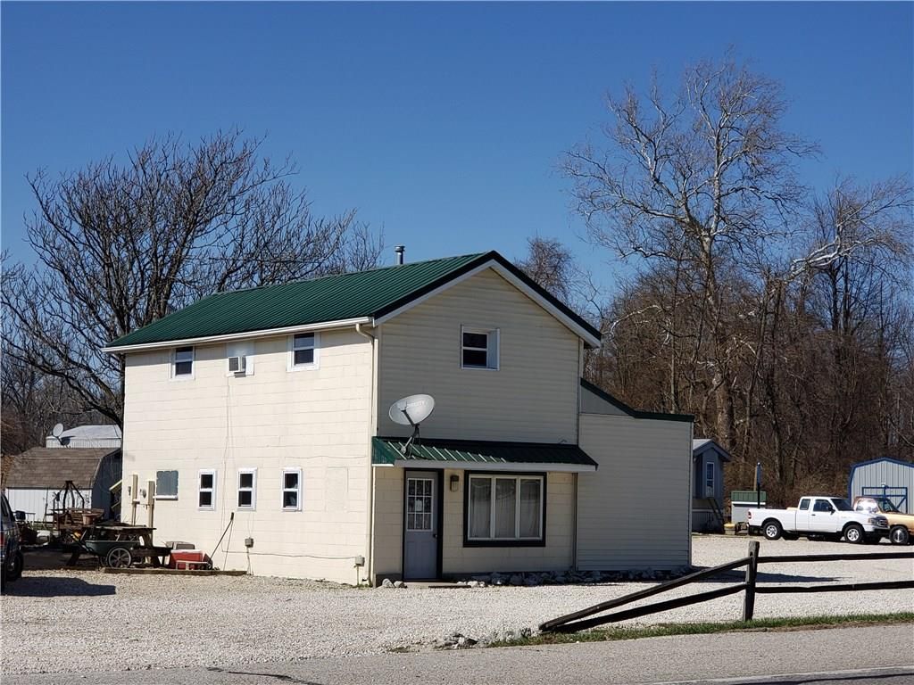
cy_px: 342
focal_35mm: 52
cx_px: 457
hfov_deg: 36.8
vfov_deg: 28.0
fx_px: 1373
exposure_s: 1/1232
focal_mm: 6
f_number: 2.4
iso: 32
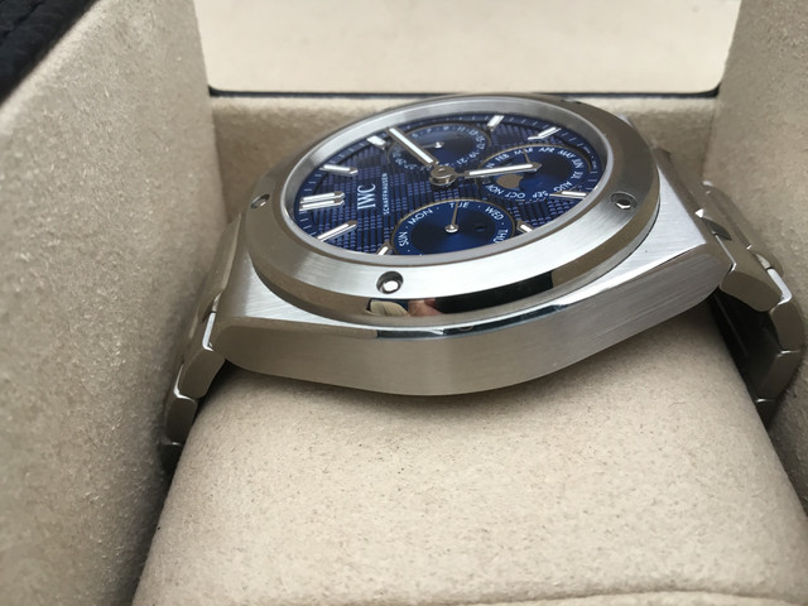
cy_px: 303
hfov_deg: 58.4
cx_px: 404
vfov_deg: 45.4
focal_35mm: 31
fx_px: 724
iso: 25
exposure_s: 1/40
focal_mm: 3.3
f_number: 2.4
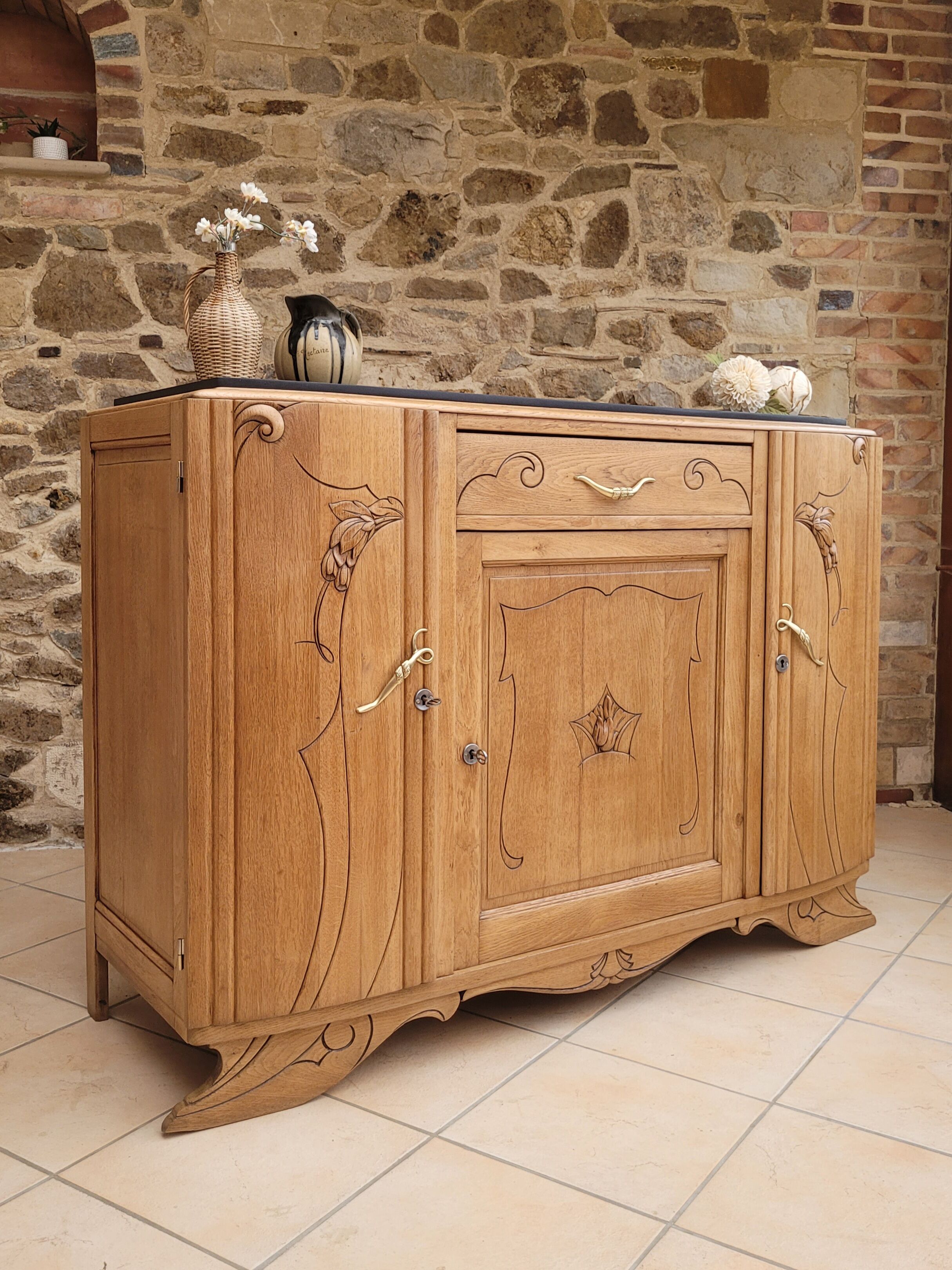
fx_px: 953
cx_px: 476
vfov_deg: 67.3
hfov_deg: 53.1
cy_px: 635
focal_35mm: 26
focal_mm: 5.4
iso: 125
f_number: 1.8
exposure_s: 1/100
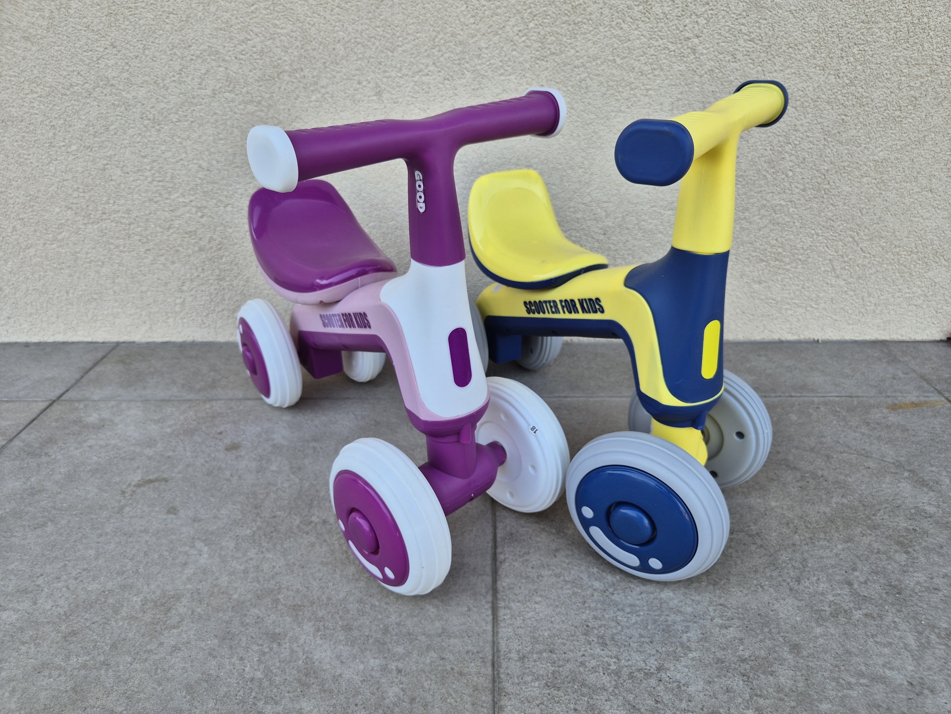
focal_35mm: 23
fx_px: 632
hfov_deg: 73.9
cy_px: 357
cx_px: 476
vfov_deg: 58.9
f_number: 1.8
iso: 25
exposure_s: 1/199
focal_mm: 5.4
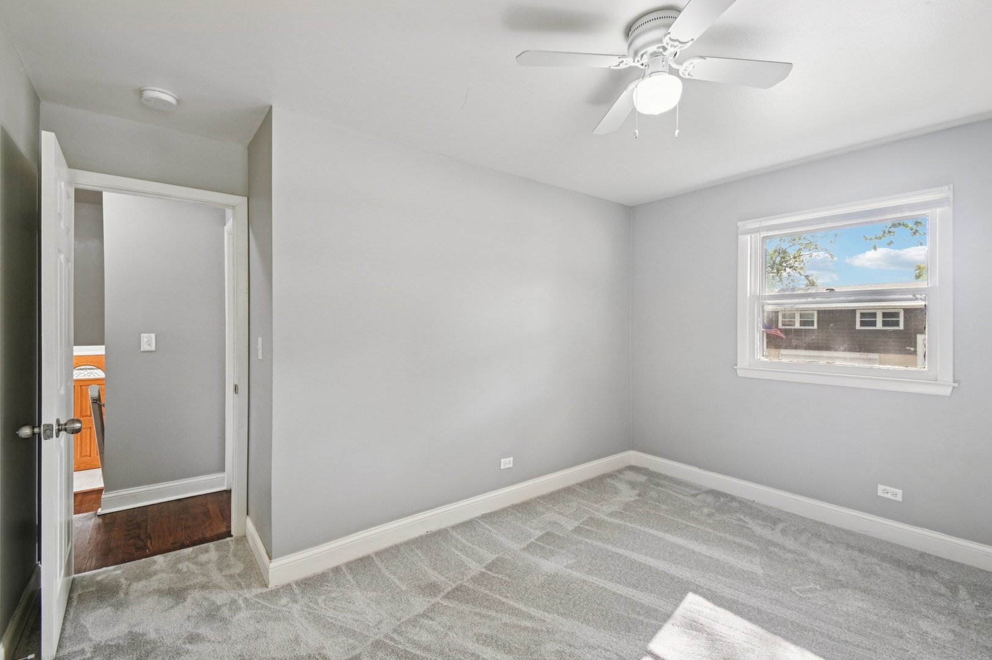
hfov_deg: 100.4
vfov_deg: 77.3
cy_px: 330
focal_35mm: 15
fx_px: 413
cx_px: 496
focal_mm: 10
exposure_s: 1/15
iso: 280
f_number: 8
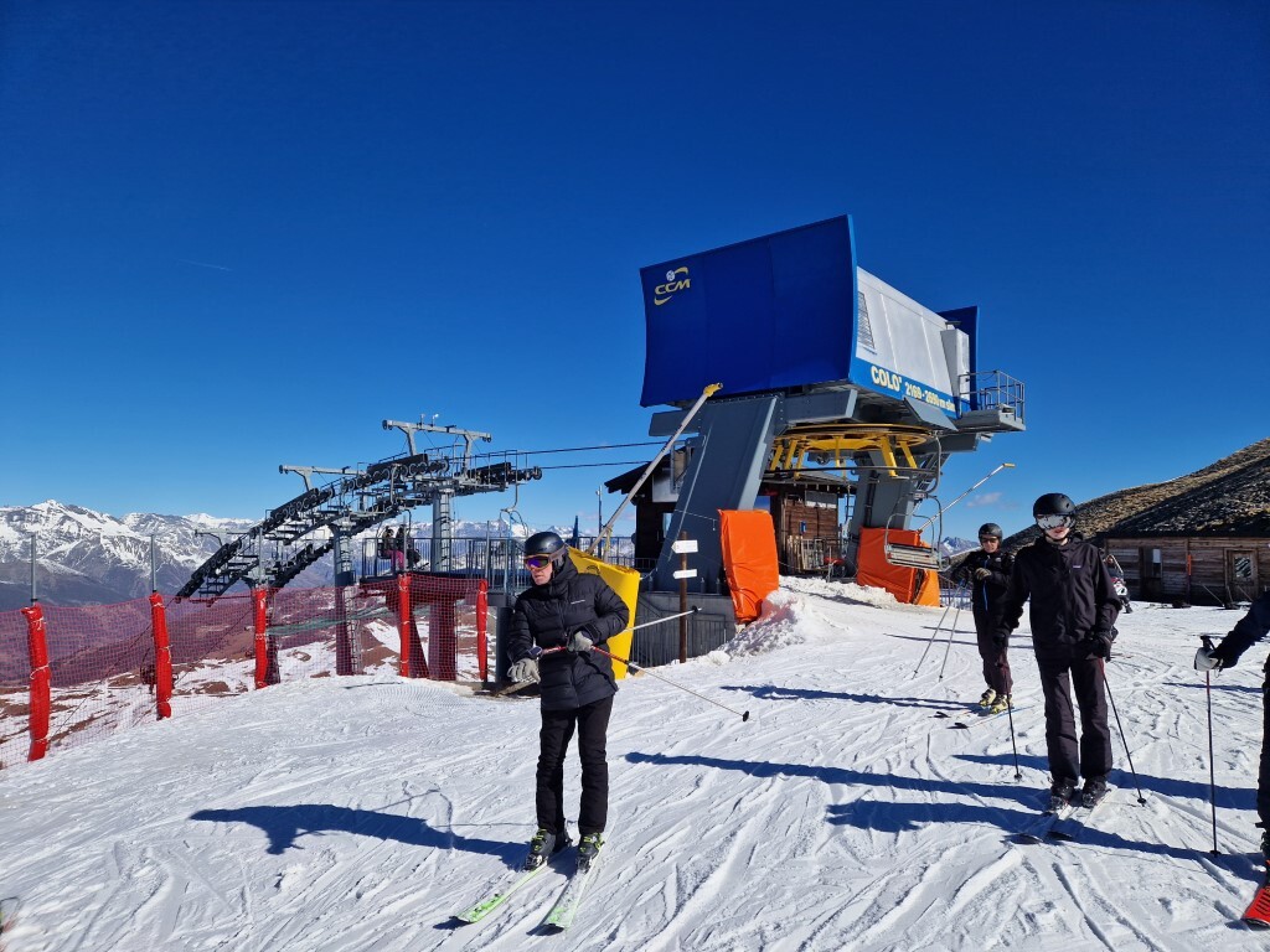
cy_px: 476
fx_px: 844
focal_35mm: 23
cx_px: 635
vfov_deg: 58.9
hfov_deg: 73.9
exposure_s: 1/3928
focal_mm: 5.4
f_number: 1.8
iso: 50
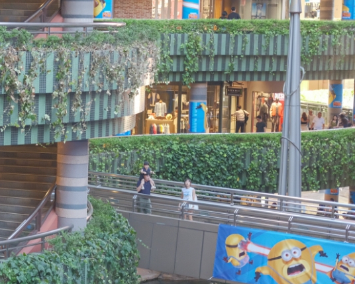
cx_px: -182
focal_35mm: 131
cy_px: 112
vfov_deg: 11.8
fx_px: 1377
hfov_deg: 13.8
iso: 800
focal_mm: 45
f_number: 2.8
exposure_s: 1/80
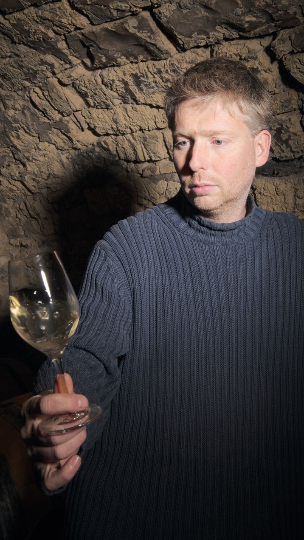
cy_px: 271
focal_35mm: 40
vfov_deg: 50.5
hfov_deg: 29.7
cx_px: 152
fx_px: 573
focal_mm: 38
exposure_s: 1/250
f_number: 16
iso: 400
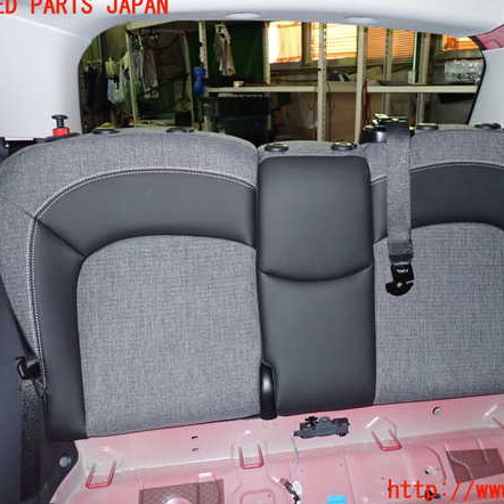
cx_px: 303
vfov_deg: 54.0
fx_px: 494
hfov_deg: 53.6
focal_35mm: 30
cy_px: 249
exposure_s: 1/30
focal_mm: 4.5
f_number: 5.6
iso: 800
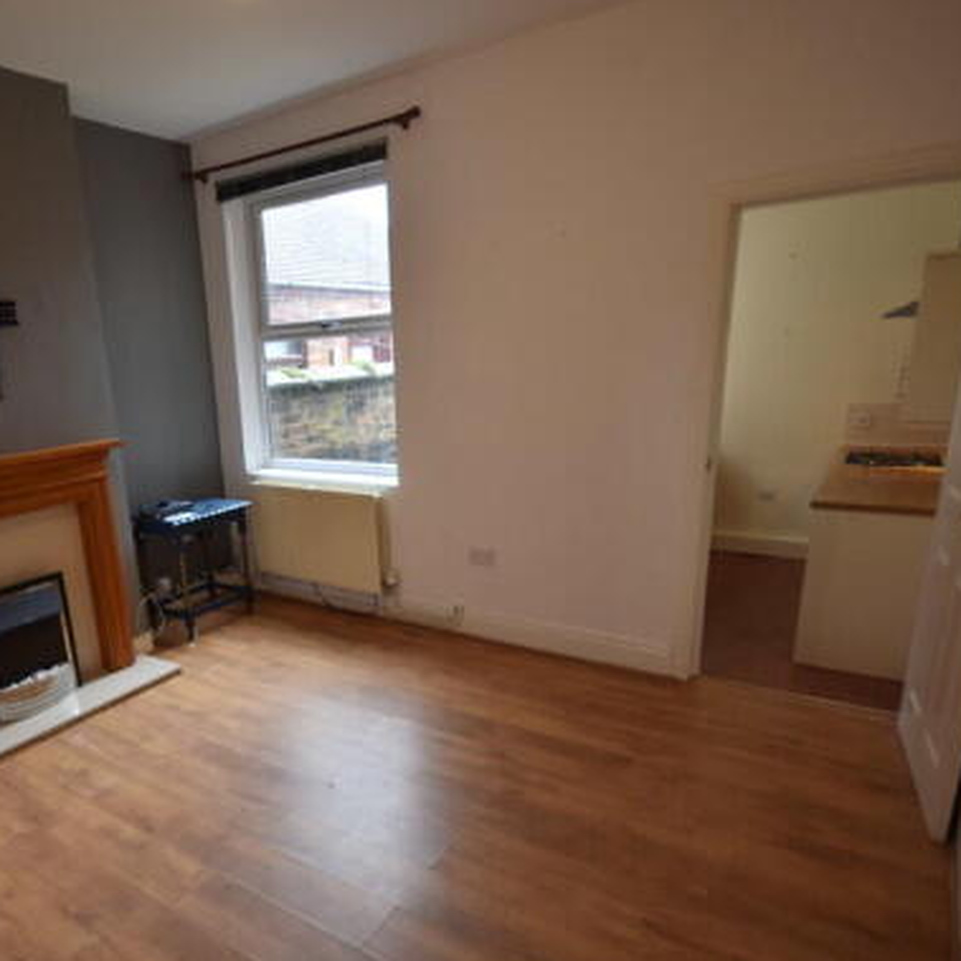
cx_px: 319
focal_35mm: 22
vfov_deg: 69.2
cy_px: 551
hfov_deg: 67.7
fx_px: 691
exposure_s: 1/40
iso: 200
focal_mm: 10
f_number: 4
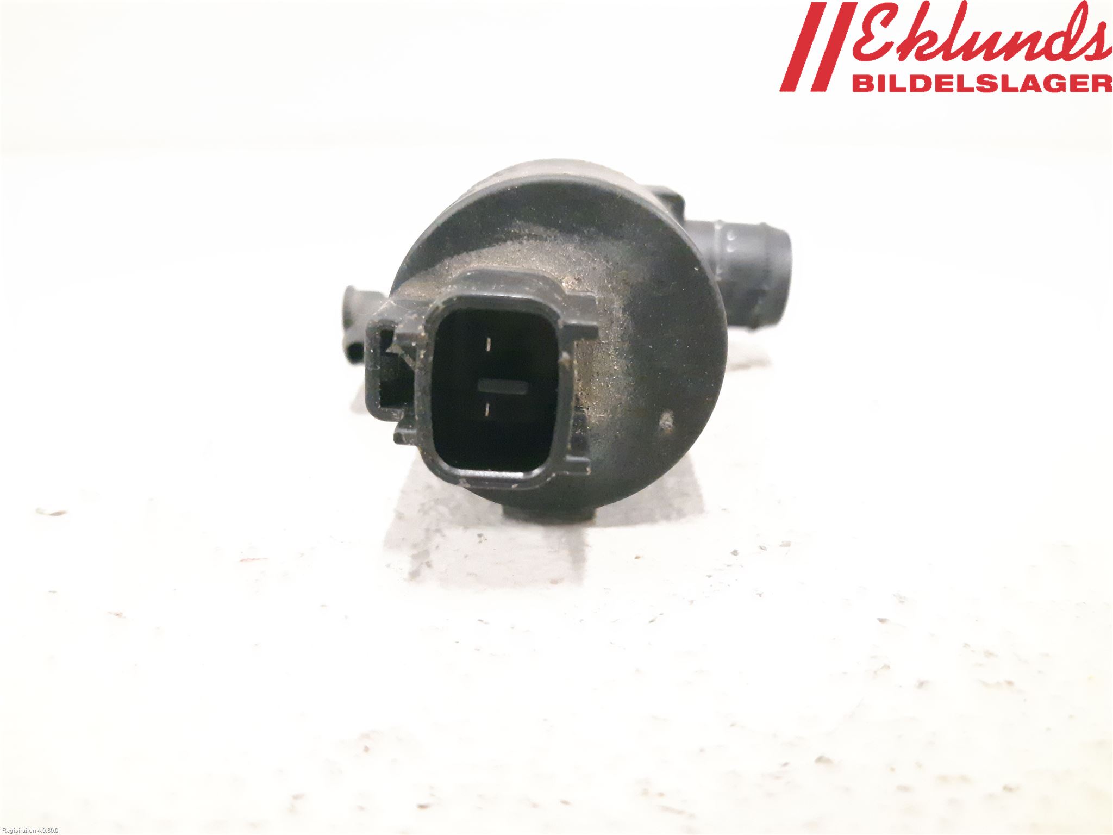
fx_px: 836
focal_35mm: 26
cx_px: 556
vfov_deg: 53.1
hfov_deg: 67.3
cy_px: 418
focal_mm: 3.93
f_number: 1.7
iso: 800
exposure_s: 1/100
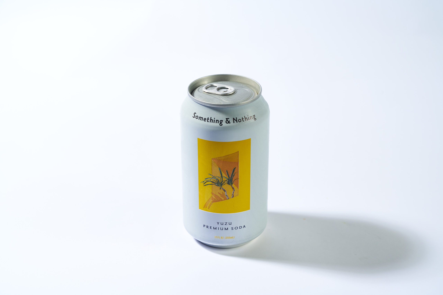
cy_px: 148
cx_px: 222
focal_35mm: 70
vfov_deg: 19.5
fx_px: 862
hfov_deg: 28.8
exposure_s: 1/125
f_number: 10
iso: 125
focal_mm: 70
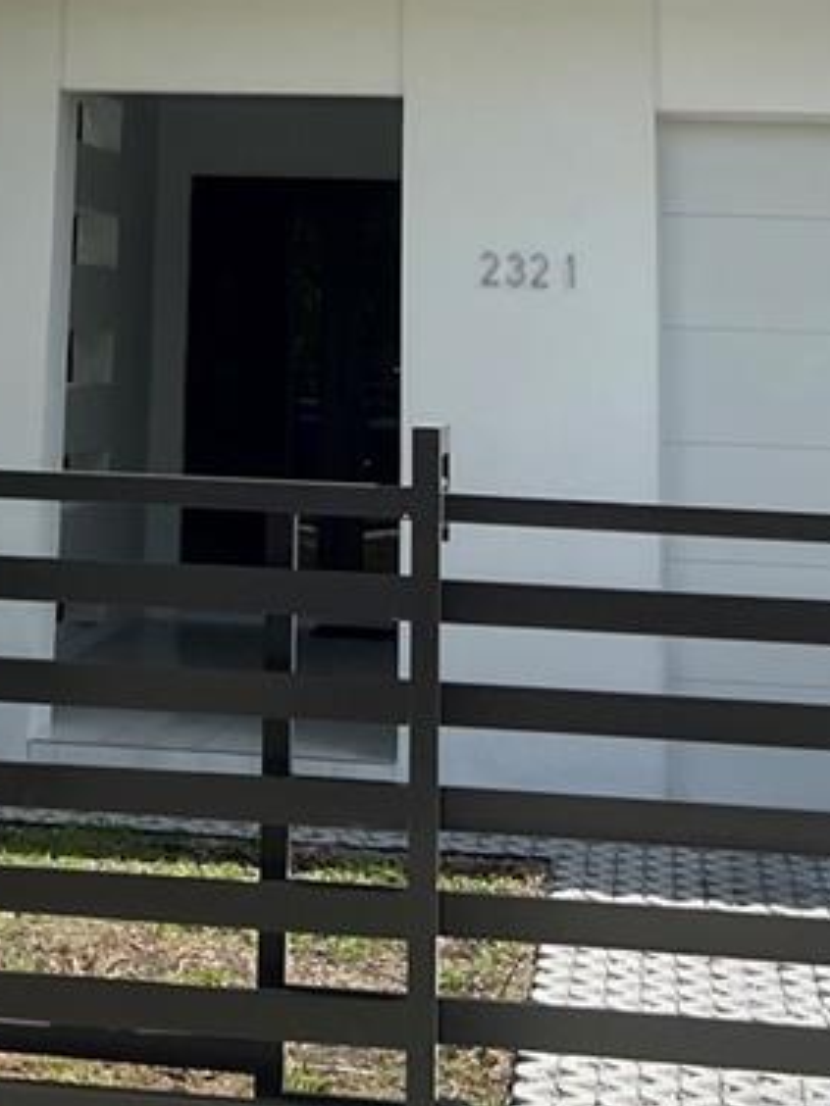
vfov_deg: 21.8
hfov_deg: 17.6
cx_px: 150
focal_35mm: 83
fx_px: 2653
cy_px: -229
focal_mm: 5.7
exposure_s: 1/3831
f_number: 1.5
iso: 50
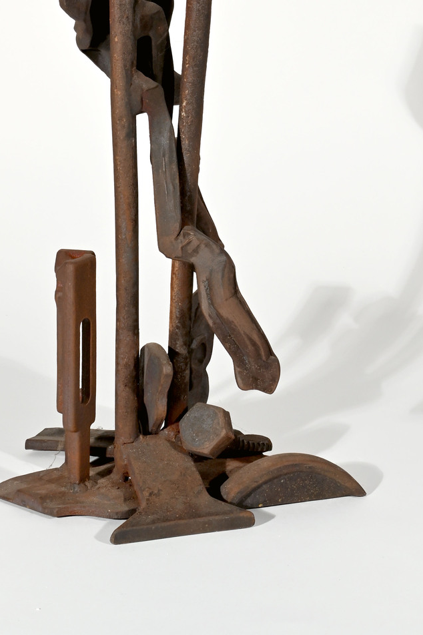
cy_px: 5
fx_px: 1852
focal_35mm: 105
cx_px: 278
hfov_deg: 13.0
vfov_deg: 18.9
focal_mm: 50
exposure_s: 1/100
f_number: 16
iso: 200
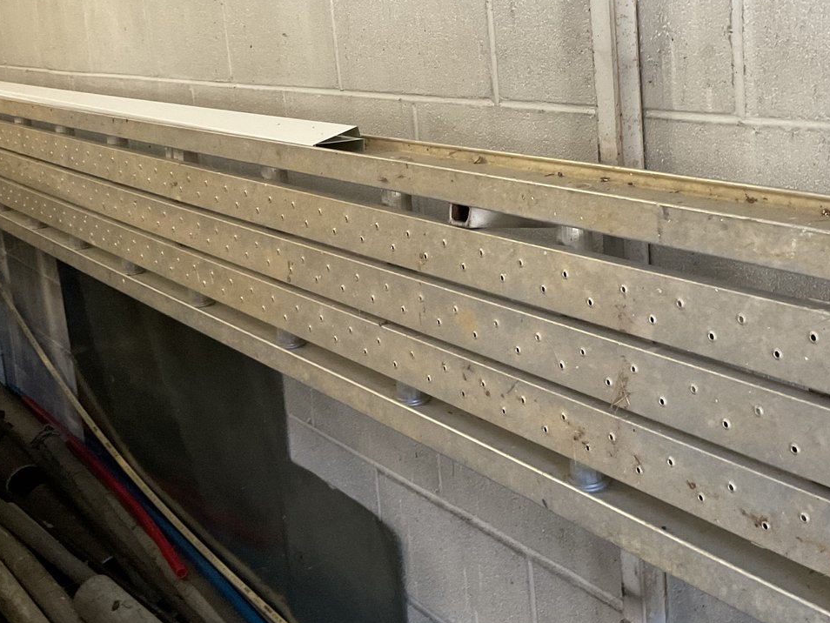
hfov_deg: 40.5
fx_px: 1103
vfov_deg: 31.0
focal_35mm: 46
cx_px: 579
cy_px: 165
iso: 250
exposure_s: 1/40
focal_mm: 3
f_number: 1.8
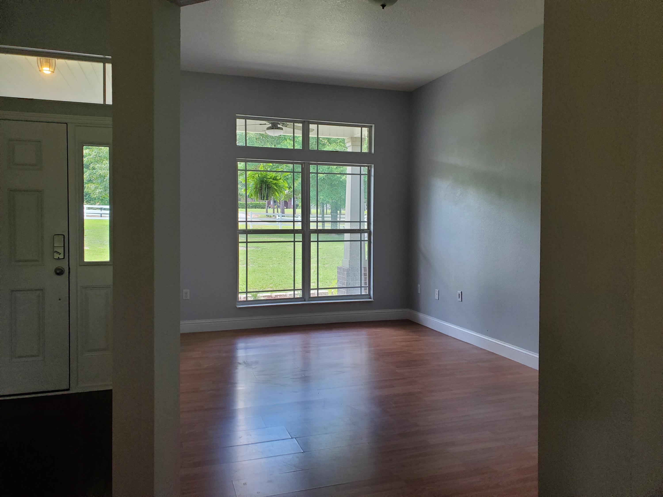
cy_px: 248
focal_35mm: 26
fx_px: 498
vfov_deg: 53.1
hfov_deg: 67.3
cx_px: 332
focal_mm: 4.3
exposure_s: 1/120
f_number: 2.4
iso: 160
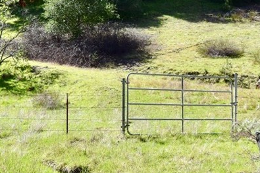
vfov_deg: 19.4
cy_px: 94
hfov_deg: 28.7
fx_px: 505
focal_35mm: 70
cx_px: 163
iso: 400
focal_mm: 18
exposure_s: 1/320
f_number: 10
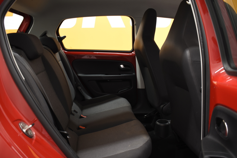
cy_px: 79
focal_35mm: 30
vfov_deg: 43.6
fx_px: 197
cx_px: 118
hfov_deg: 61.9
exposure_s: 1/6
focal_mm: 20
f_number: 3.8
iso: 200
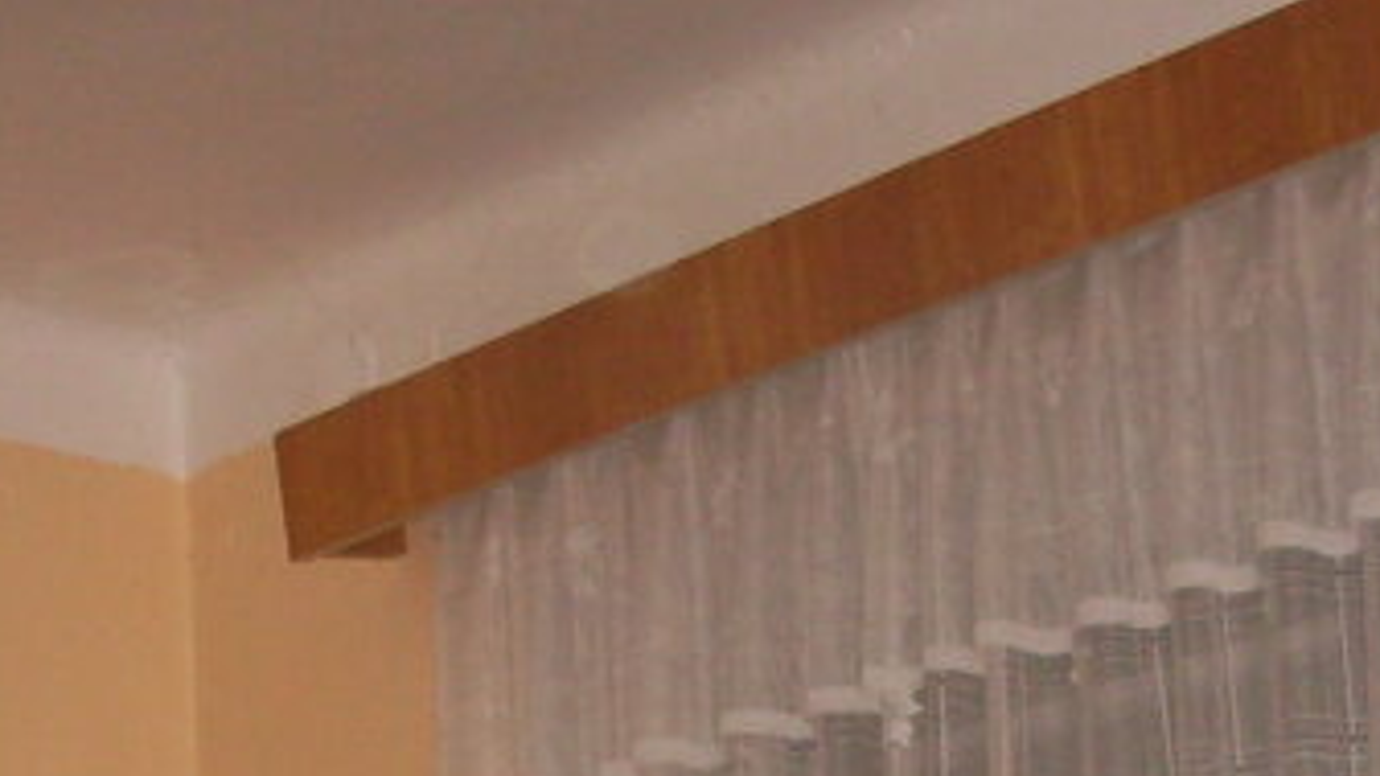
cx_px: 1335
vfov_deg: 7.6
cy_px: 1844
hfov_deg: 14.3
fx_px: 5416
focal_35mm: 148
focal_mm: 6.3
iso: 100
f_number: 2.8
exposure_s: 1/45
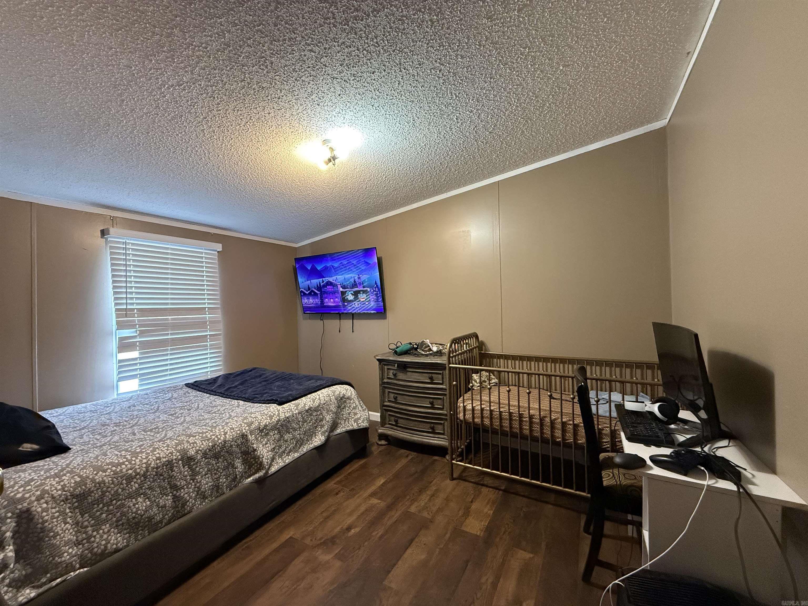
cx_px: 404
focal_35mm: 14
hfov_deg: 102.1
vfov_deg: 85.7
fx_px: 327
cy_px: 303
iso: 800
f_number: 2.2
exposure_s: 1/60
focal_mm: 2.22
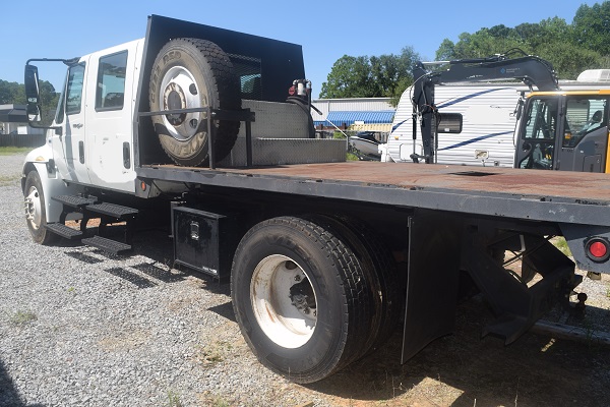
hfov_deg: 67.4
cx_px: 305
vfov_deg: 47.9
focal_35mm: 27
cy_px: 204
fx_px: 457
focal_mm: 18
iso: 100
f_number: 10
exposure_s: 1/200
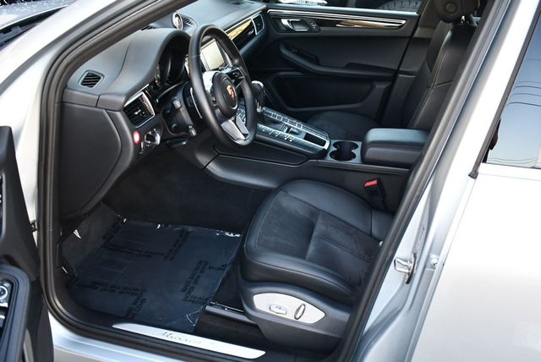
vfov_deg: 36.9
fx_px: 541
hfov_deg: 53.1
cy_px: 181
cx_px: 270
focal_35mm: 36
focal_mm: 18
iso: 800
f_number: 3.5
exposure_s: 1/200
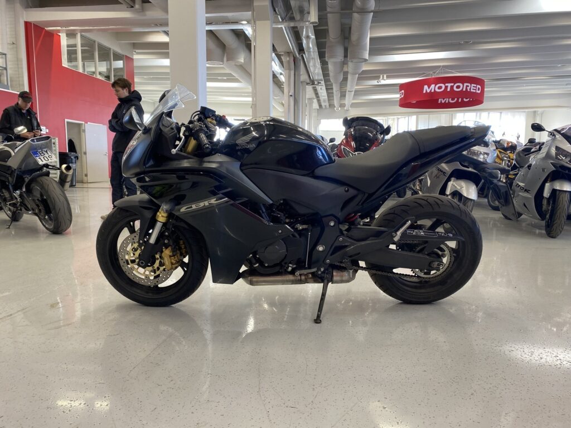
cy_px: 214
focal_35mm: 26
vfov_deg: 53.1
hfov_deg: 67.3
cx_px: 286
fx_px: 429
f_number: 1.8
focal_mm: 4.25
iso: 100
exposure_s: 1/100
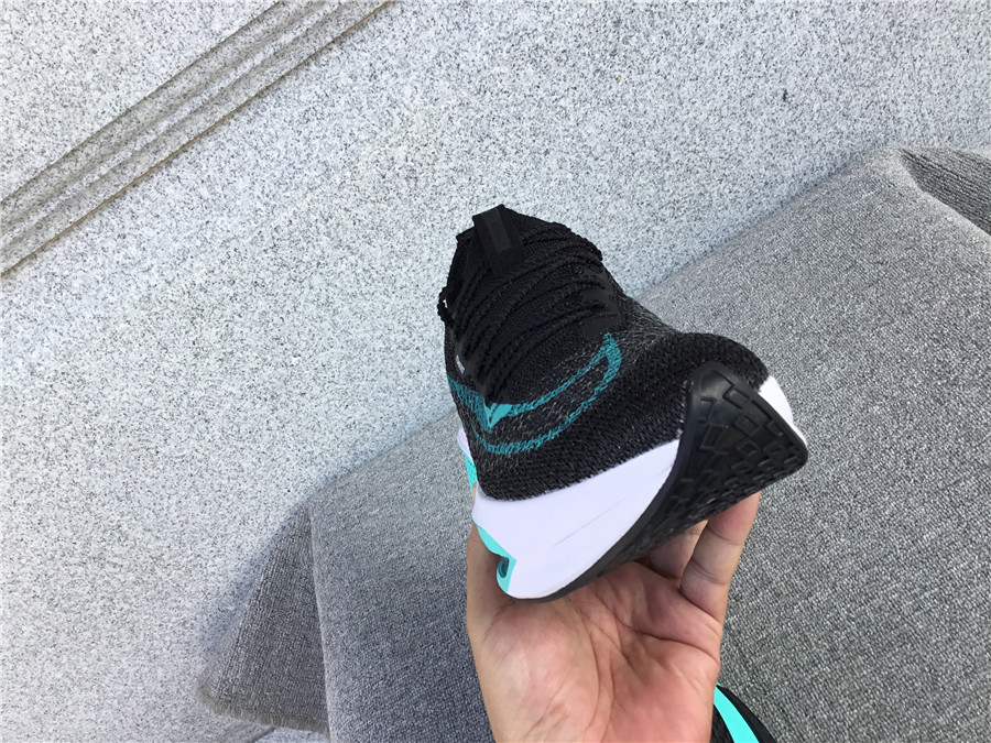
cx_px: 496
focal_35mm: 31
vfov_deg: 45.4
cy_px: 372
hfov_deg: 58.4
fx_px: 887
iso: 25
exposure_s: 1/245
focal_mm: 3.3
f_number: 2.4
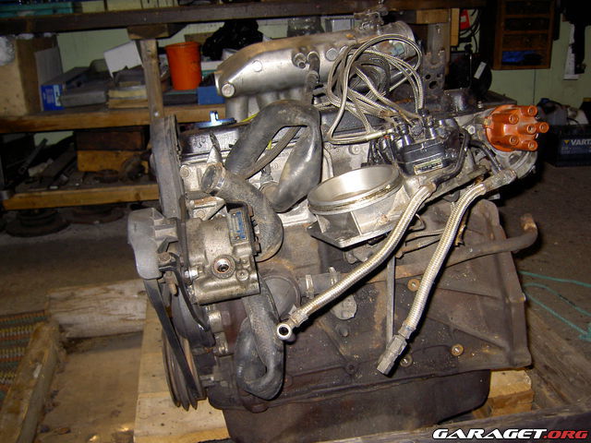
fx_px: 580
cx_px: 296
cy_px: 222
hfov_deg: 54.0
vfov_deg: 41.8
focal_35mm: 34
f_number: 2.8
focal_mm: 5.6
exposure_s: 1/60
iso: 100
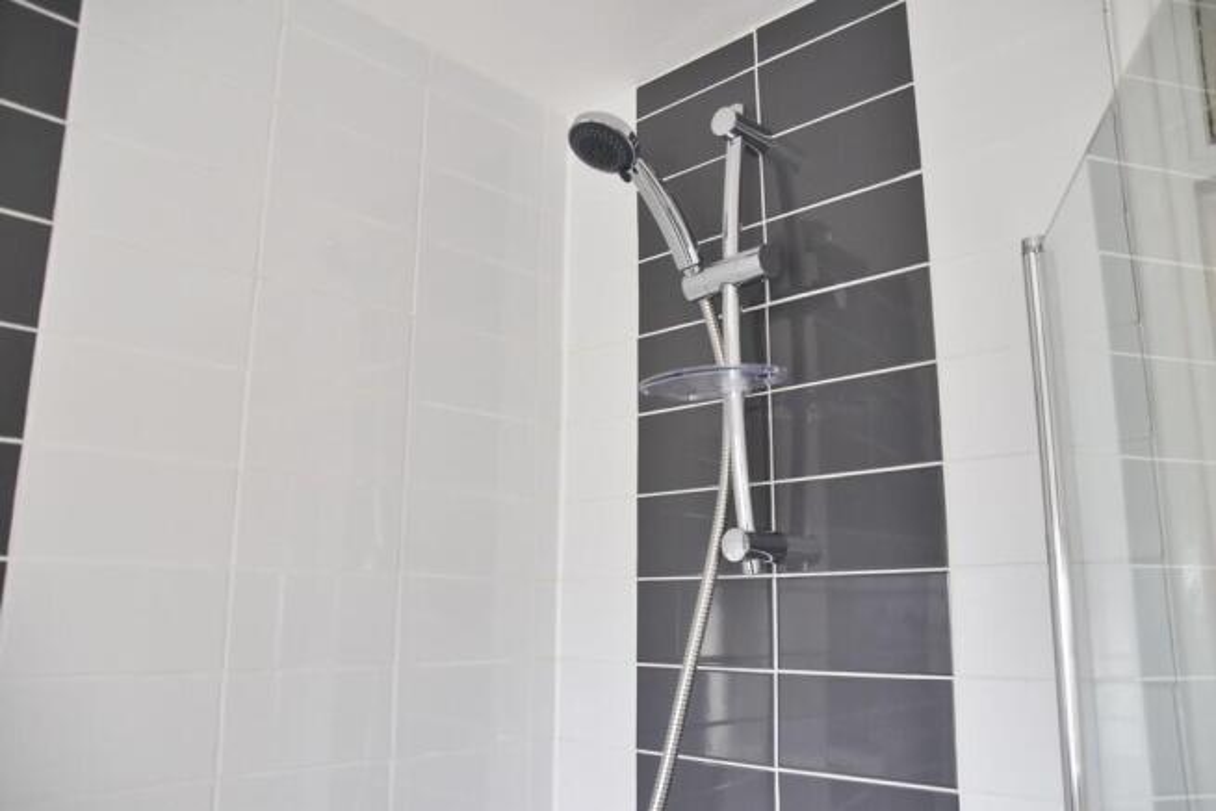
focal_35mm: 27
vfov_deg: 48.0
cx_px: 608
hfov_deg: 67.4
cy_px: 406
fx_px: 912
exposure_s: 1/250
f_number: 4
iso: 400
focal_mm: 18
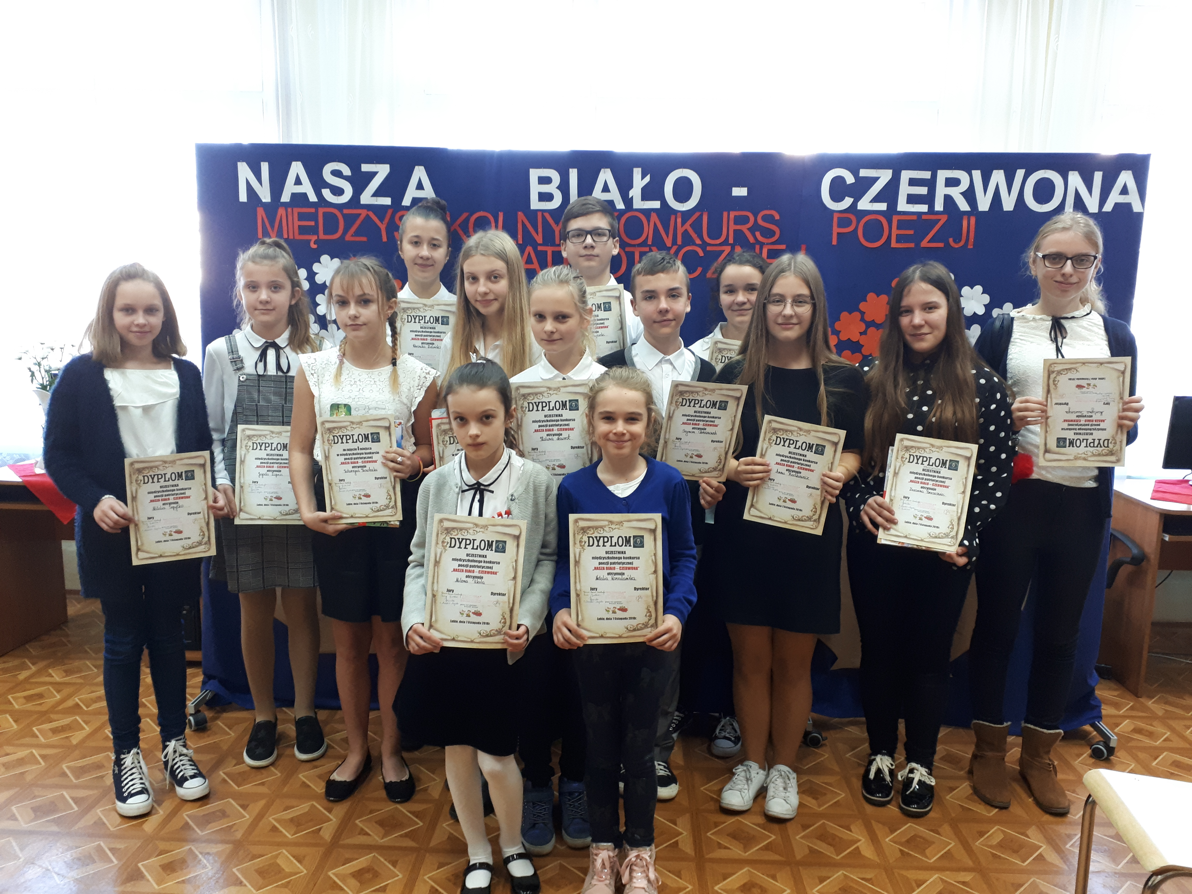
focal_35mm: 27
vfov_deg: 51.4
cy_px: 447
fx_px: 930
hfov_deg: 65.3
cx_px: 596
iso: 160
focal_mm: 3.6
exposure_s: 1/33
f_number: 1.9
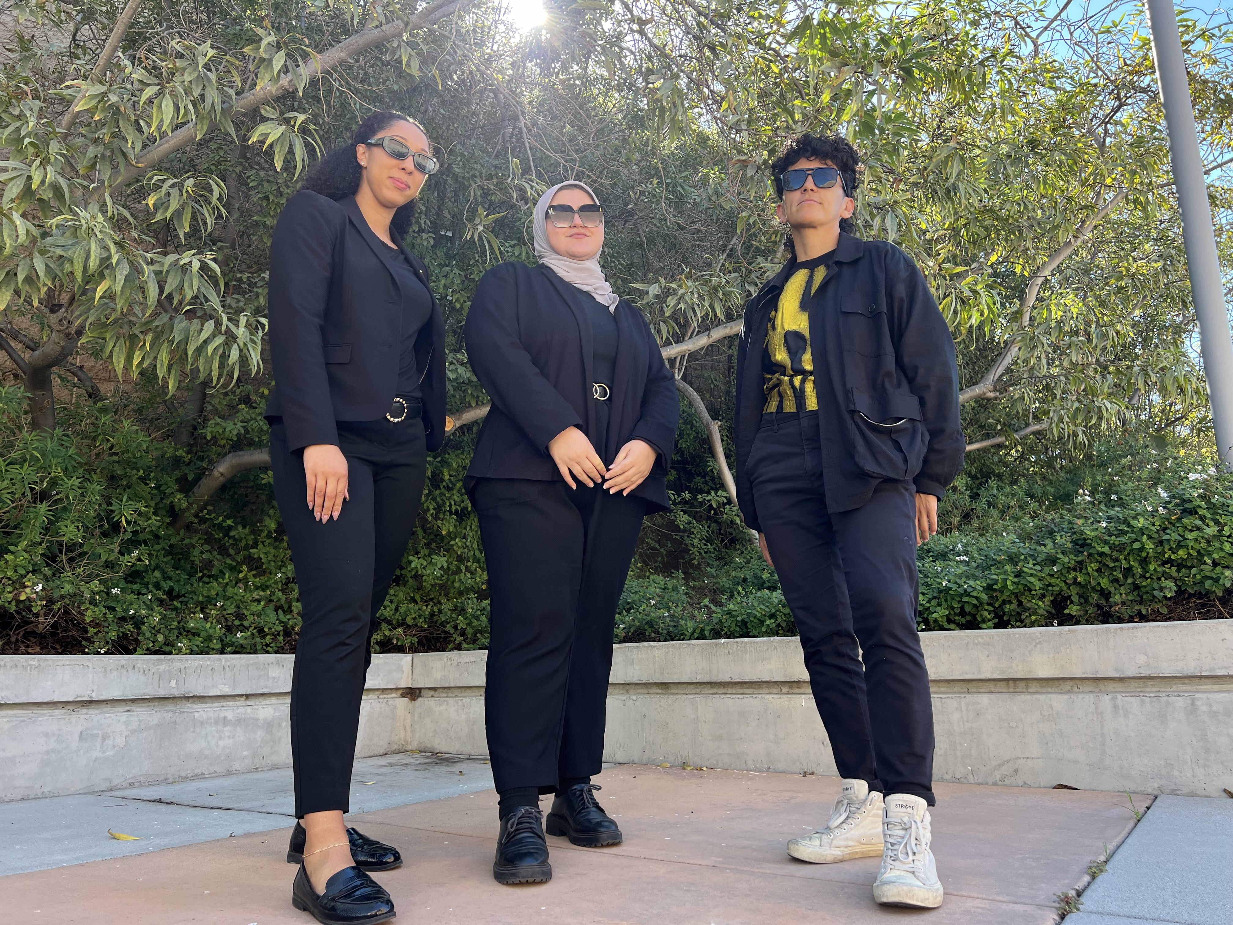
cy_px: 462
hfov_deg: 67.3
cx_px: 616
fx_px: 926
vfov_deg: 53.1
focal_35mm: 26
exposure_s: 1/361
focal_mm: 5.7
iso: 50
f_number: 1.5
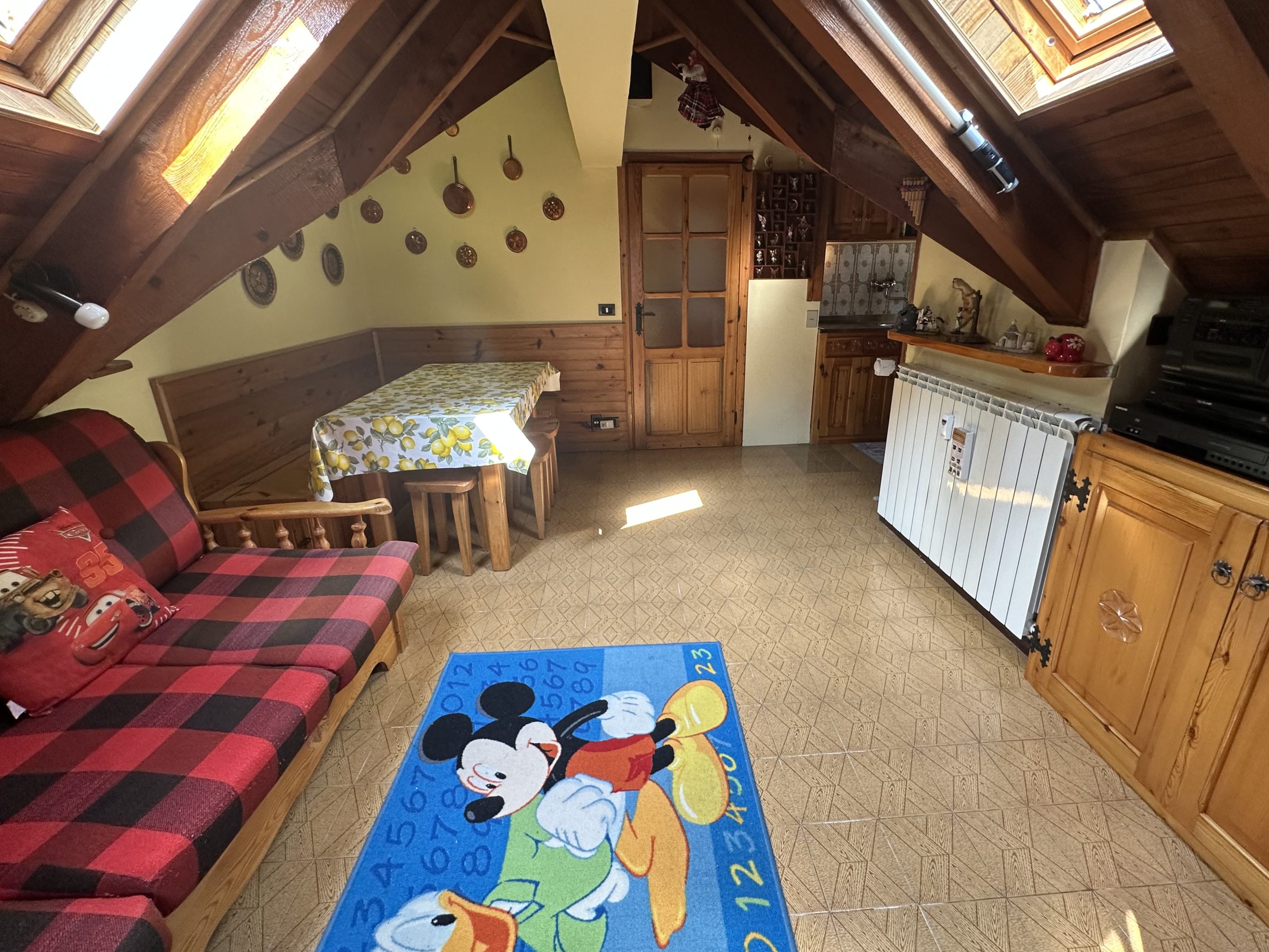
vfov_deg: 81.7
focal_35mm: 15
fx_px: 550
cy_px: 447
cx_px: 655
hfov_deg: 98.1
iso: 160
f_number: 2.2
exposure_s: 1/100
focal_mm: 2.22
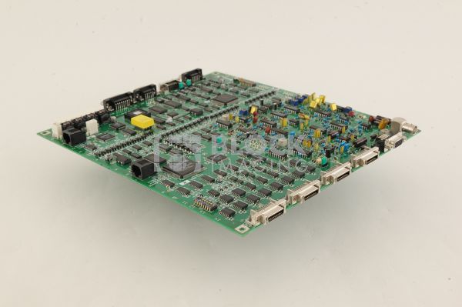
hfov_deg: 39.6
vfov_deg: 26.9
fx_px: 641
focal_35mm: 50
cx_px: 231
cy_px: 154
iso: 1600
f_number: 13
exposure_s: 1/125
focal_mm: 50
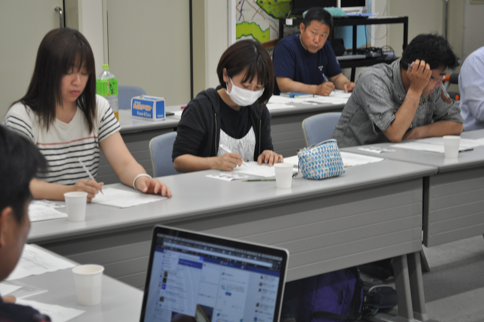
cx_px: 242
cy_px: 161
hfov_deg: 24.6
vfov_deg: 16.5
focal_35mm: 82
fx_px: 1108
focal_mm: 55
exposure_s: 1/125
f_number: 5.6
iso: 800
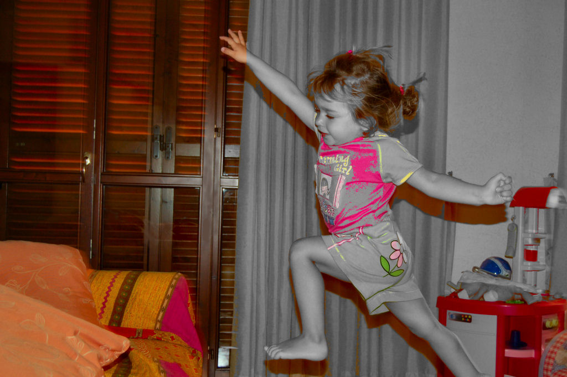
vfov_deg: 28.0
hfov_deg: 41.1
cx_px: 284
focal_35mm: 48
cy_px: 188
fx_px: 755
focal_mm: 32
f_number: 4.5
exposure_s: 1/60
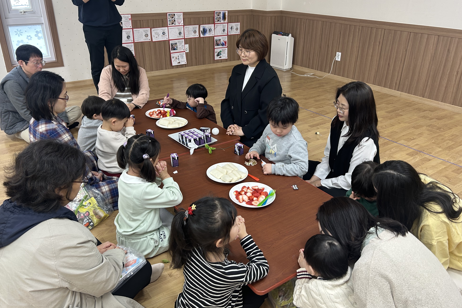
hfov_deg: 65.5
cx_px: 234
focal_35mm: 28
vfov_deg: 46.4
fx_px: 359
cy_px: 145
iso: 80
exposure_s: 1/60
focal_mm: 5.7
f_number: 1.5
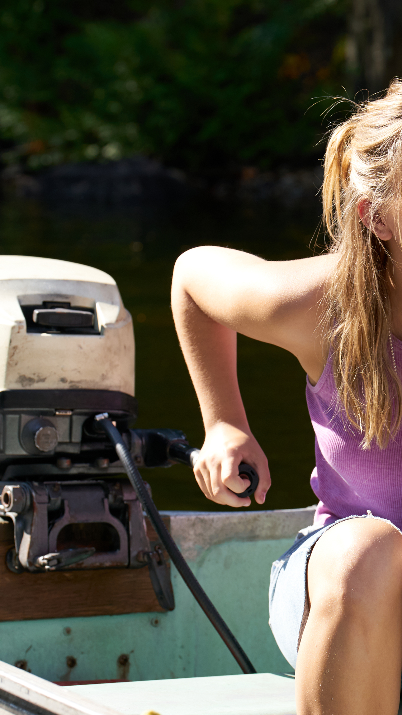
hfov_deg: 7.4
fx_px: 3108
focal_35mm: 164
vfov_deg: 13.1
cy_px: 358
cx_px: 391
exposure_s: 1/500
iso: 400
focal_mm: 104
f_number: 6.3
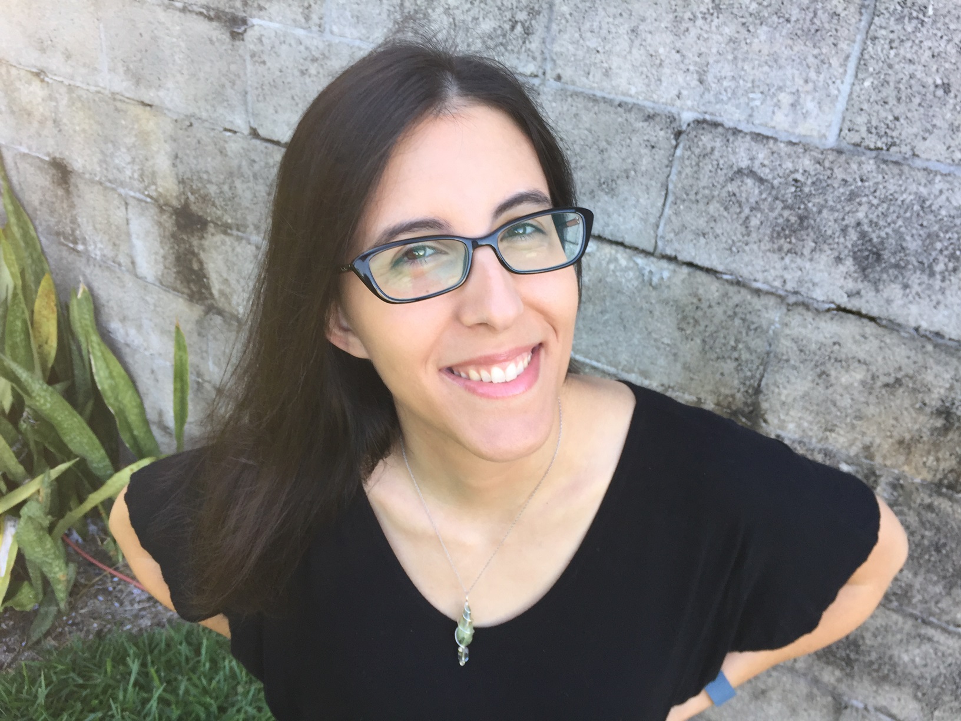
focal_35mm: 29
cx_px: 480
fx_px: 805
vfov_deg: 48.2
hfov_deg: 61.7
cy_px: 360
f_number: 2.2
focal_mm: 4.15
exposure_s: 1/120
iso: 50
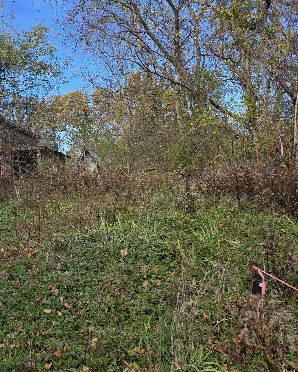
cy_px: 186
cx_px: 57
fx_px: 331
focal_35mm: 30
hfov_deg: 45.8
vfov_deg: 58.8
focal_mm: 6.3
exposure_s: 1/1517
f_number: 1.7
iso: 80
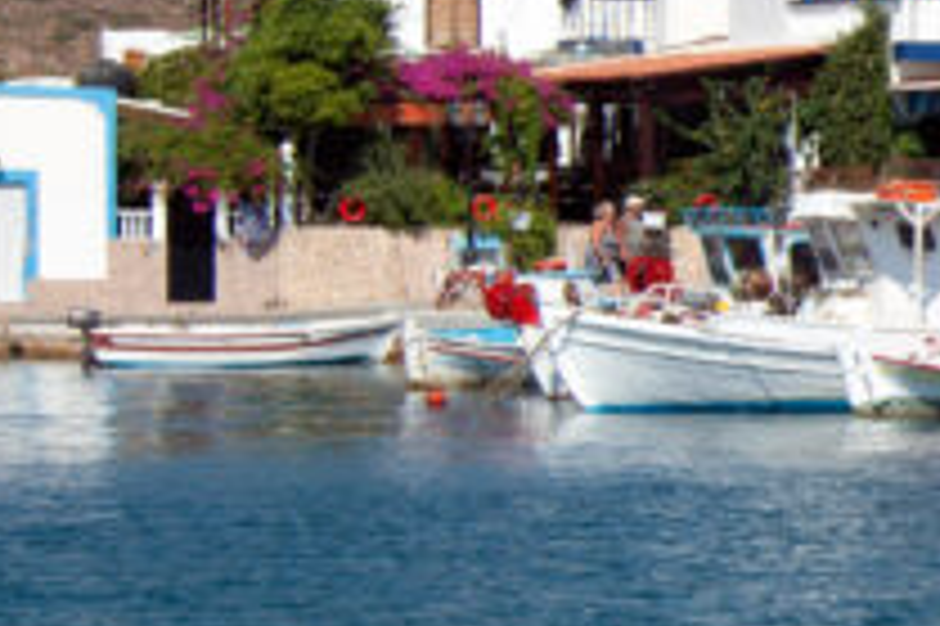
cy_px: 349
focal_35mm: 257
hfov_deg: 7.6
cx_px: 2024
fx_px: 6717
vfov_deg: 5.3
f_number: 13
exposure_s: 1/250
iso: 100
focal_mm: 35
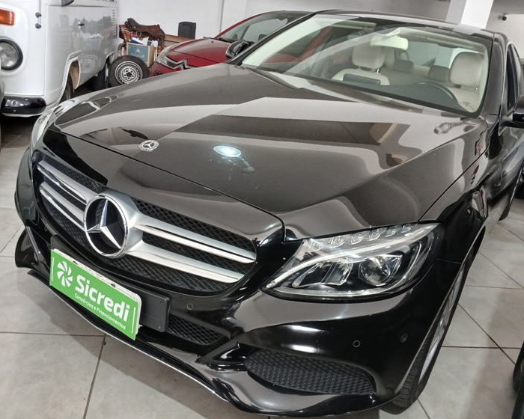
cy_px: 212
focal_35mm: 29
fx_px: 450
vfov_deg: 50.0
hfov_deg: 60.4
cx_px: 268
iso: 250
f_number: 1.8
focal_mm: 3.98
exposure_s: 1/30
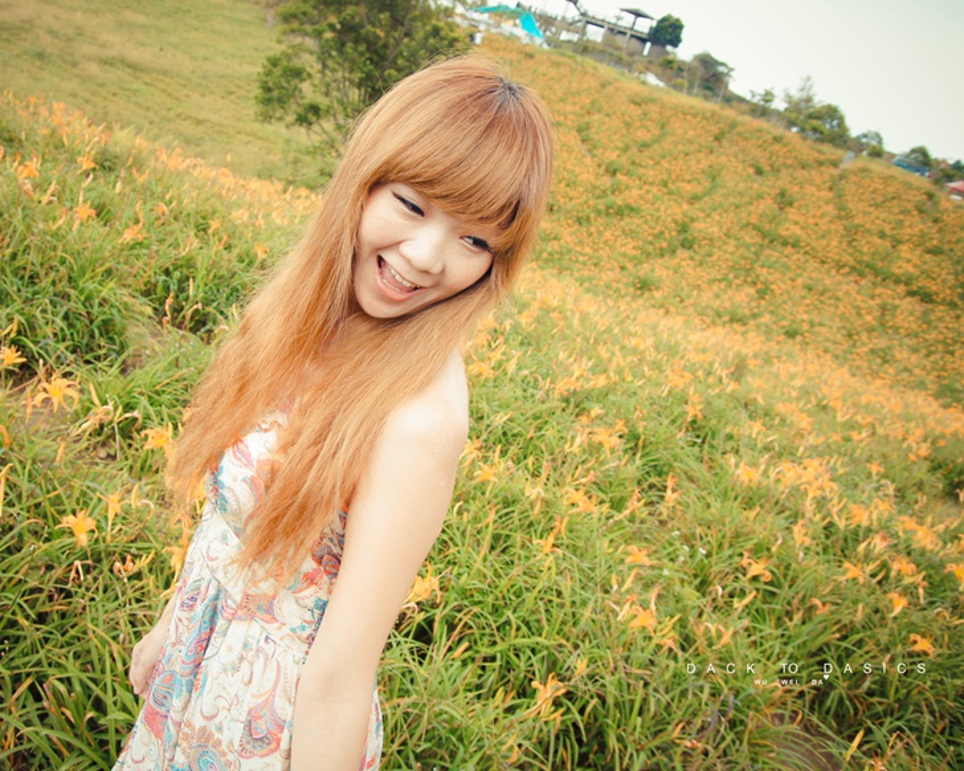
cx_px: 413
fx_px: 844
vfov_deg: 49.1
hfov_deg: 59.2
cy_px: 376
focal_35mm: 30
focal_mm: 17
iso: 100
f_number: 4.5
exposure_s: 1/160
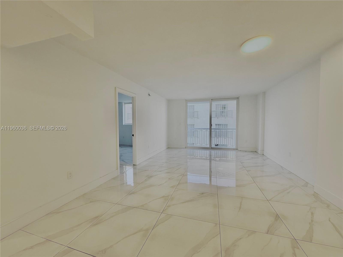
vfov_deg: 85.7
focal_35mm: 14
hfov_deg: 102.1
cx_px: 172
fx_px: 139
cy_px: 128
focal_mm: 2.22
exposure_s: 1/121
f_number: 2.2
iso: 80
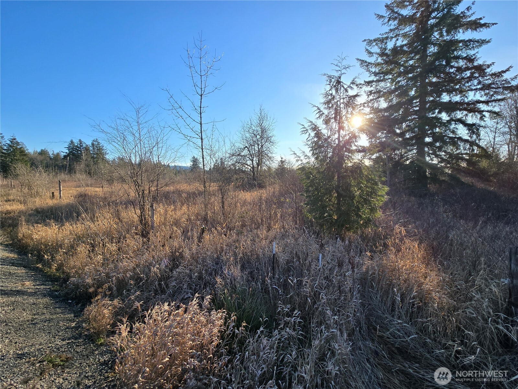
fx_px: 195
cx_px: 259
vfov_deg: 89.9
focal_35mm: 13
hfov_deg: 106.2
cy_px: 194
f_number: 2.2
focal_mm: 2.2
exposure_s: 1/1307
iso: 50
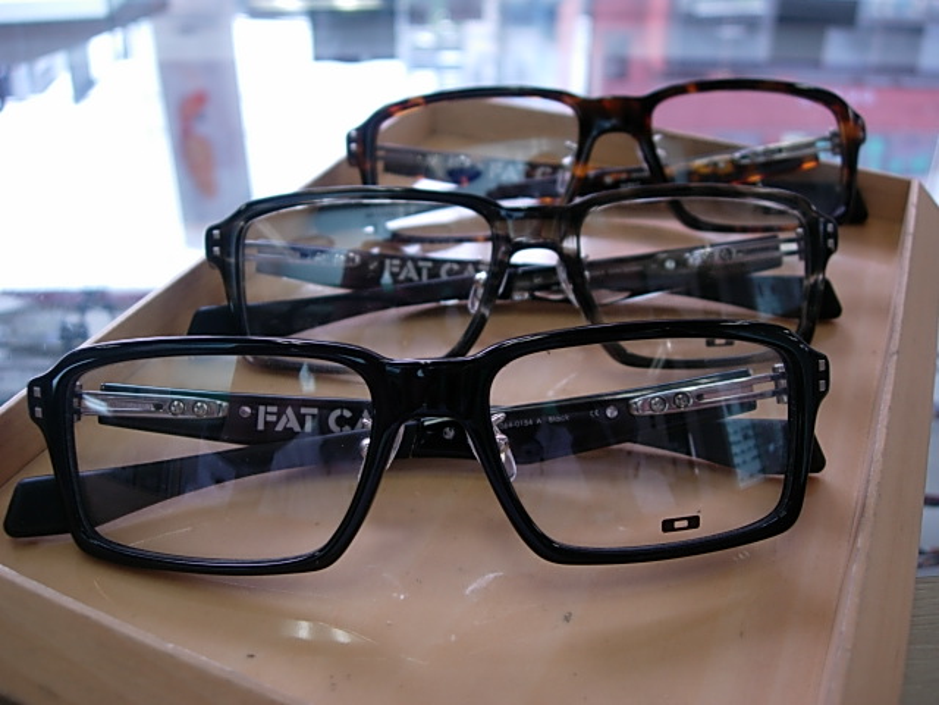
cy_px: 352
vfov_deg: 37.7
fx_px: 1031
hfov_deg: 49.0
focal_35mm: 38
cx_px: 470
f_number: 2.8
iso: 64
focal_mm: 7.8
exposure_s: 1/55.3
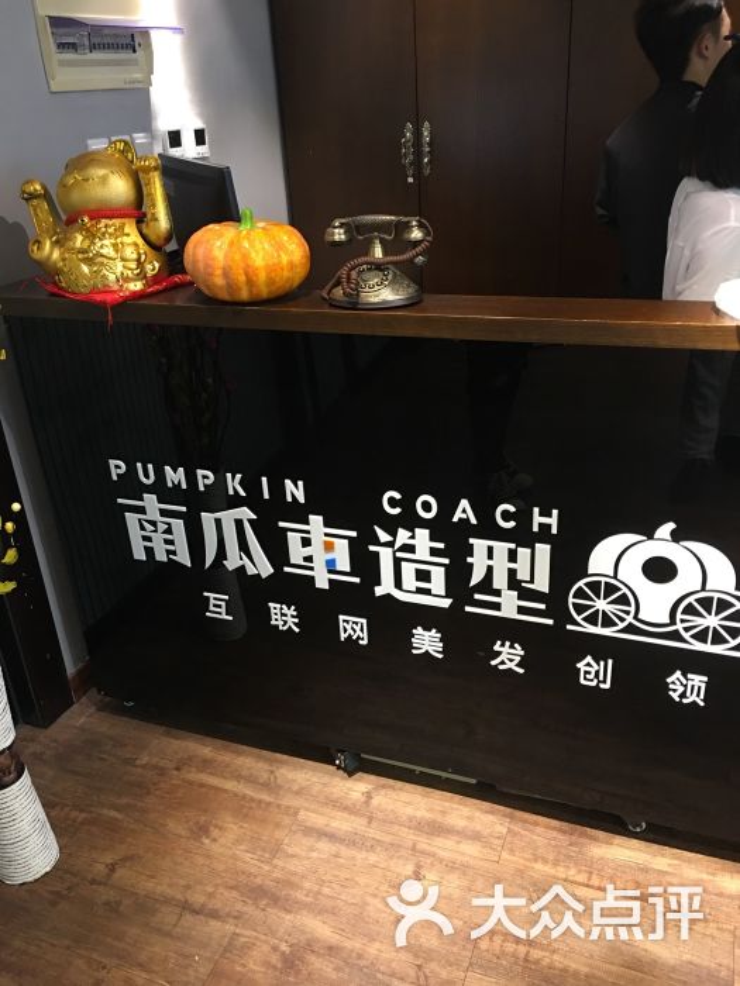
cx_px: 370
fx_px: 827
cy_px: 493
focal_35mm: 29
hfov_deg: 48.2
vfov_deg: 61.7
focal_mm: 4.15
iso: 125
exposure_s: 1/17
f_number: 2.2
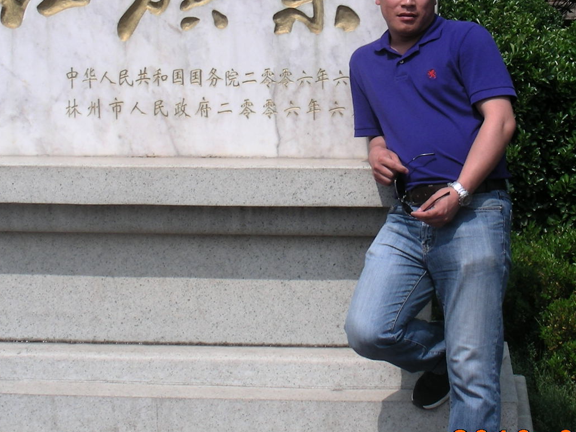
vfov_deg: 15.5
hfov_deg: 20.7
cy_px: 105
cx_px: 286
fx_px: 1581
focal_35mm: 95
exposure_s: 1/413
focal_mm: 8
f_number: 5.6
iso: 50
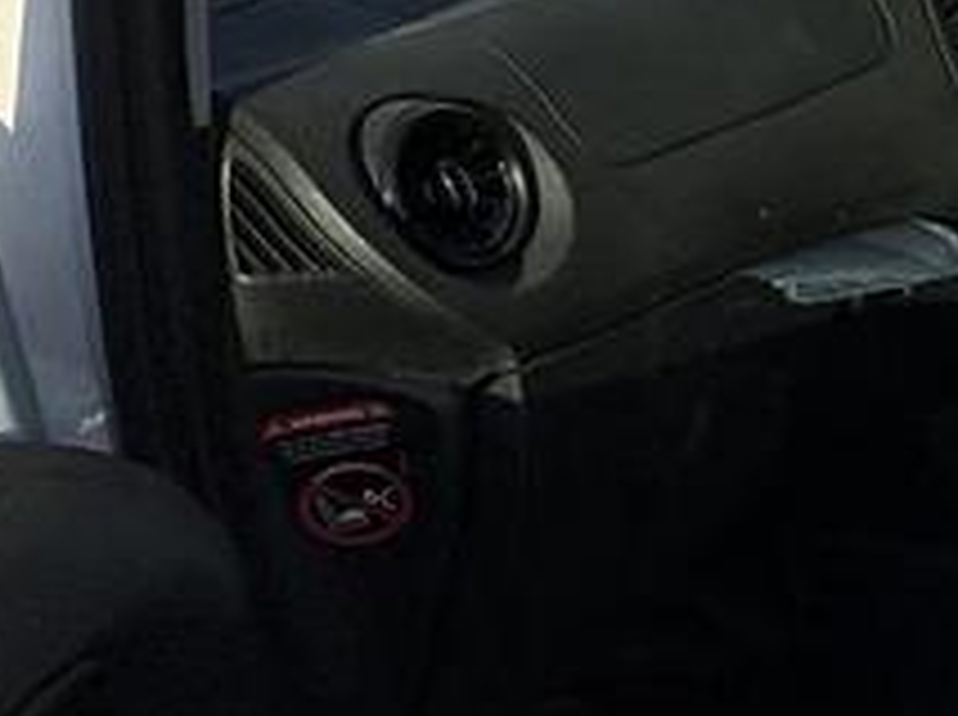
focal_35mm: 59
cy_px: 234
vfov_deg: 24.6
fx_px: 1630
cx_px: 1696
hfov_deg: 21.8
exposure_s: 1/1256
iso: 50
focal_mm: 2.22
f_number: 2.2
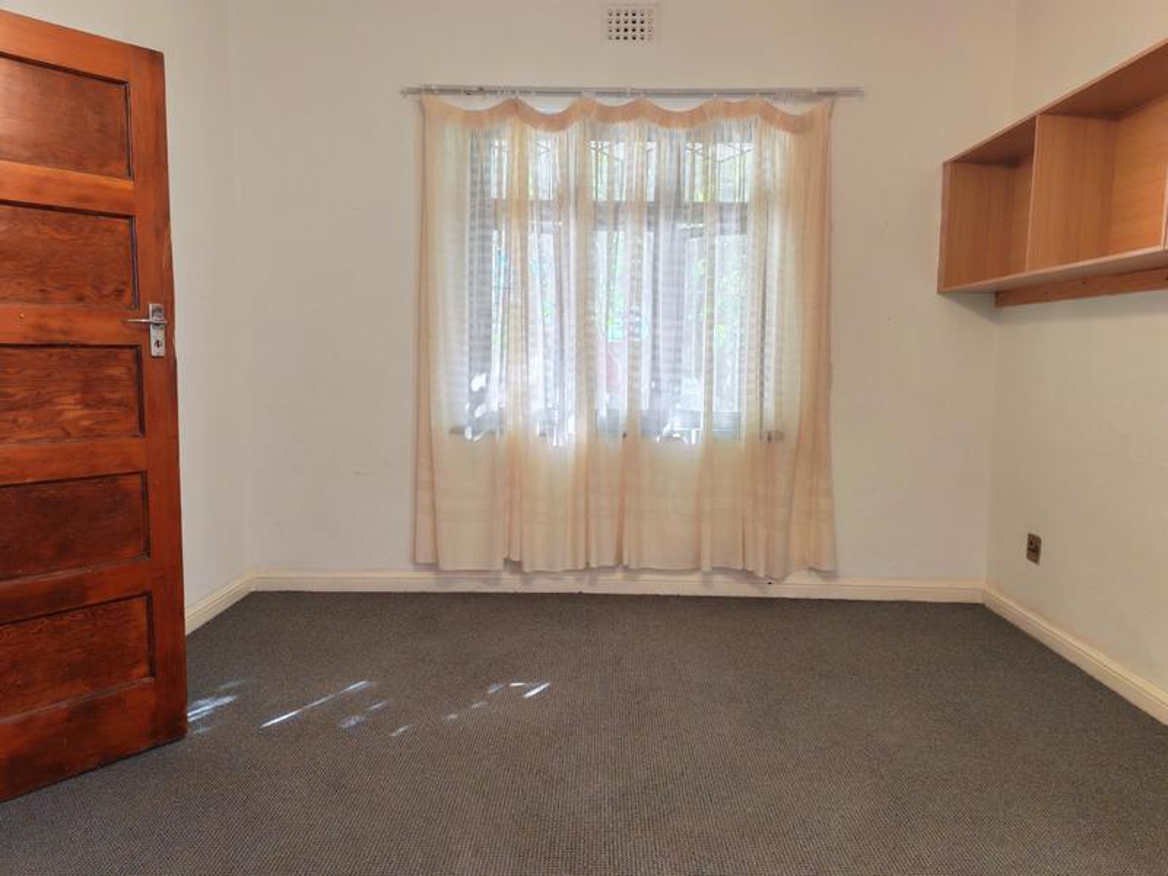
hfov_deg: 65.3
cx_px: 584
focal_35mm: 27
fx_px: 911
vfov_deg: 51.4
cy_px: 438
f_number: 1.9
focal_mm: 6.12
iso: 1250
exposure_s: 1/100
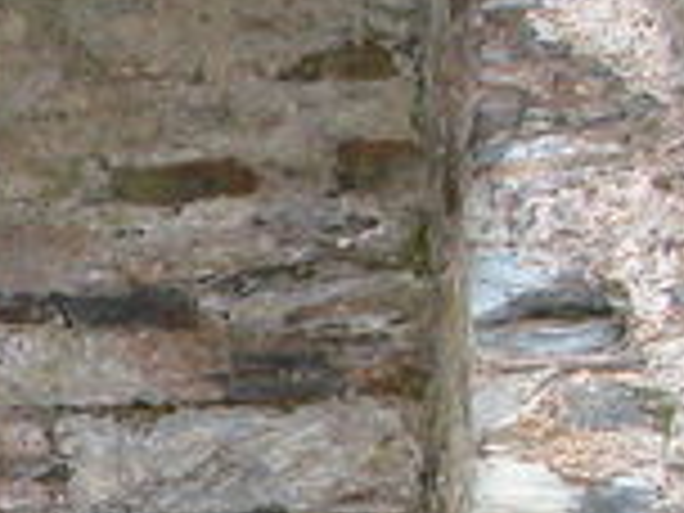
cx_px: -490
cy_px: 603
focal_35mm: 184
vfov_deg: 8.0
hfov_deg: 10.2
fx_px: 3636
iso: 200
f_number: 2.8
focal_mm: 8.9
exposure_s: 1/60
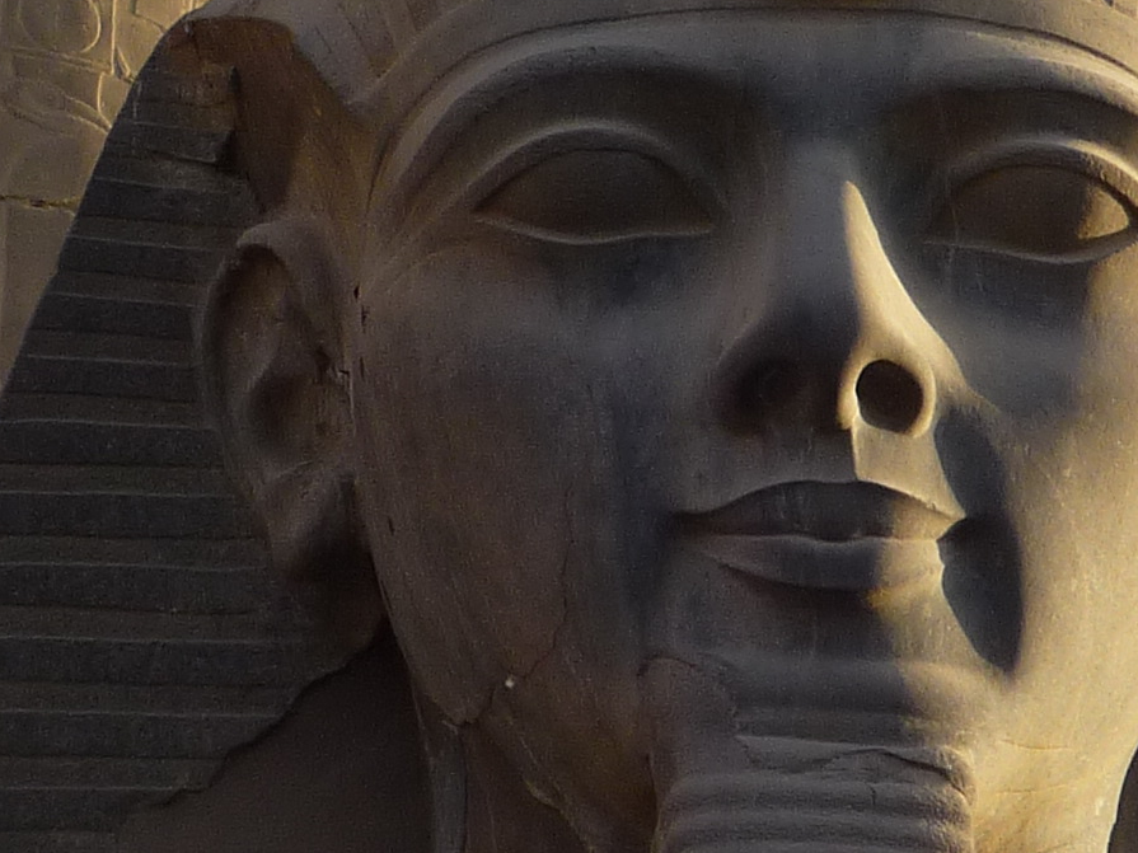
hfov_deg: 5.4
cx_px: 782
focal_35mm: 366
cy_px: 520
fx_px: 12031
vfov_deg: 4.1
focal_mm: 16.5
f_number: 5.1
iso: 125
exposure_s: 1/125
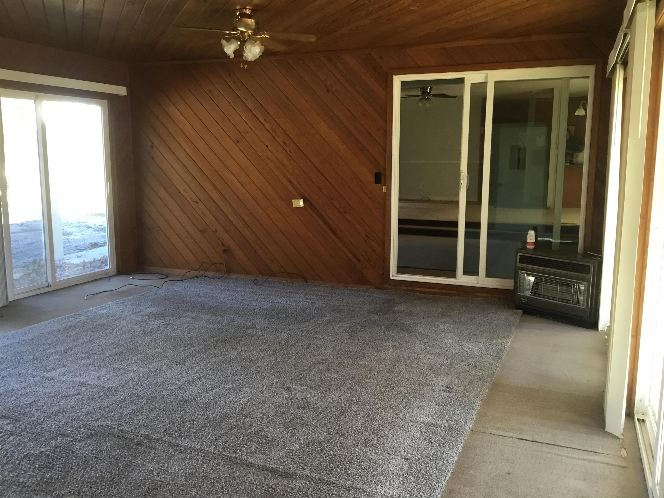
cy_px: 249
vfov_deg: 45.4
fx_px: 595
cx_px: 332
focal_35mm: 31
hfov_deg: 58.4
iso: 32
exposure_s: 1/30
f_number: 2.4
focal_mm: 3.3
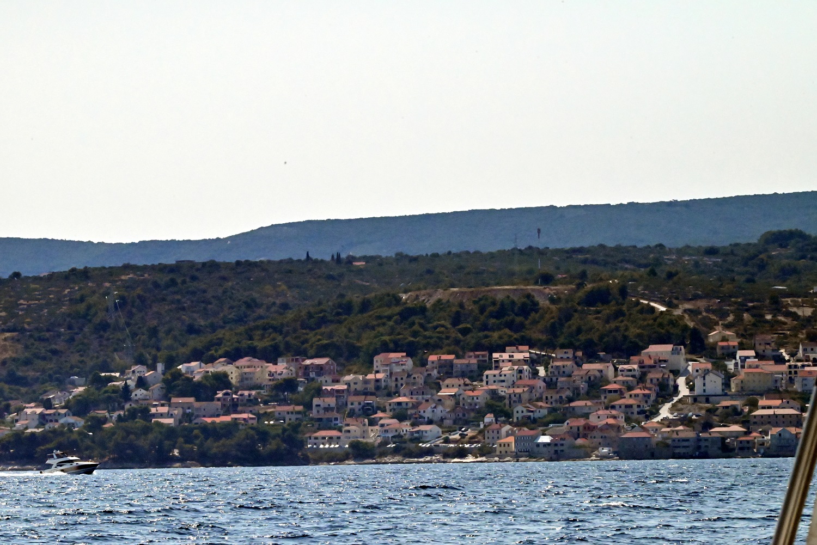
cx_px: 408
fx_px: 3859
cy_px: 272
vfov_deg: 8.1
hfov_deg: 12.1
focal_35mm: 170
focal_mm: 170
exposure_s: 1/8000
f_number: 29
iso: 11400
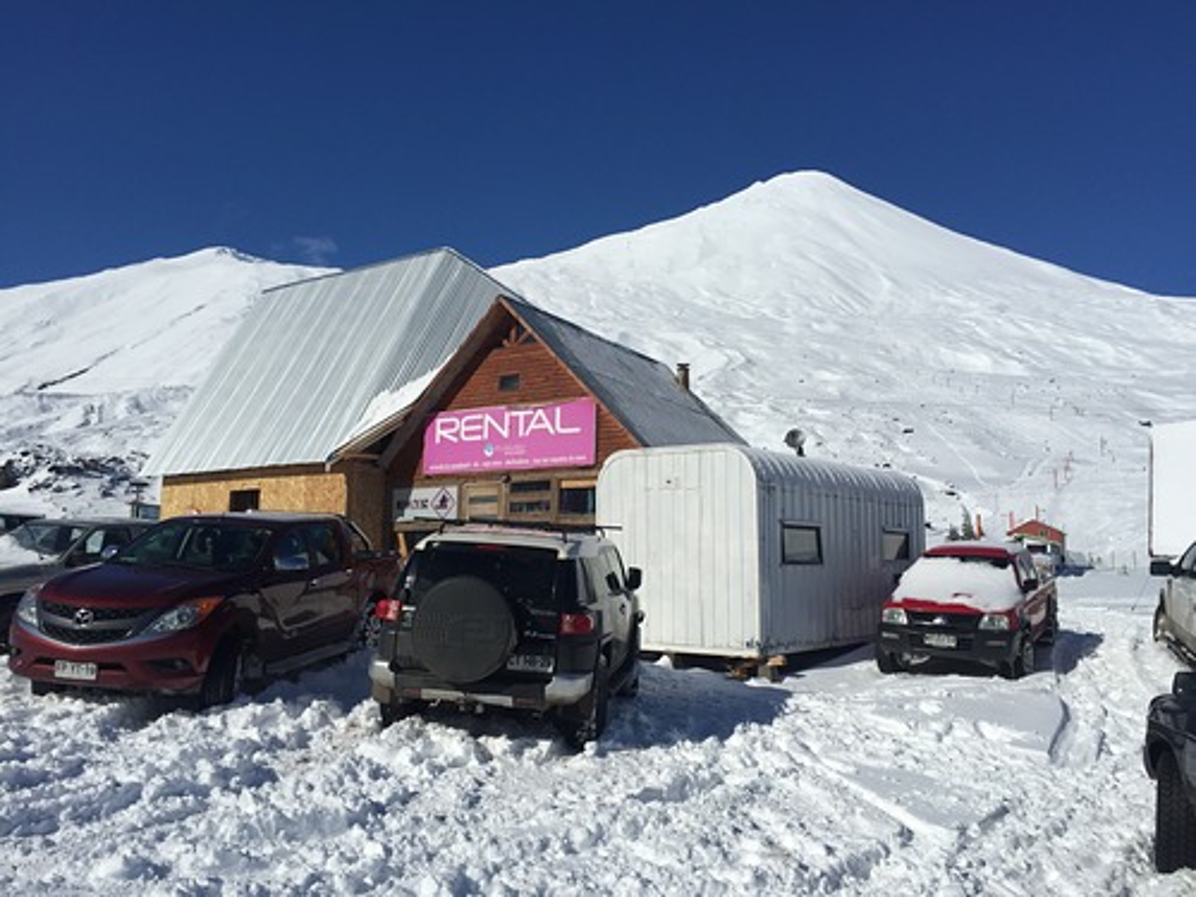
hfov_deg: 61.7
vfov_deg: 48.2
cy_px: 448
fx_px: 1002
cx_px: 598
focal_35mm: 29
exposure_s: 1/7937
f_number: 2.2
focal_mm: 4.15
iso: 32
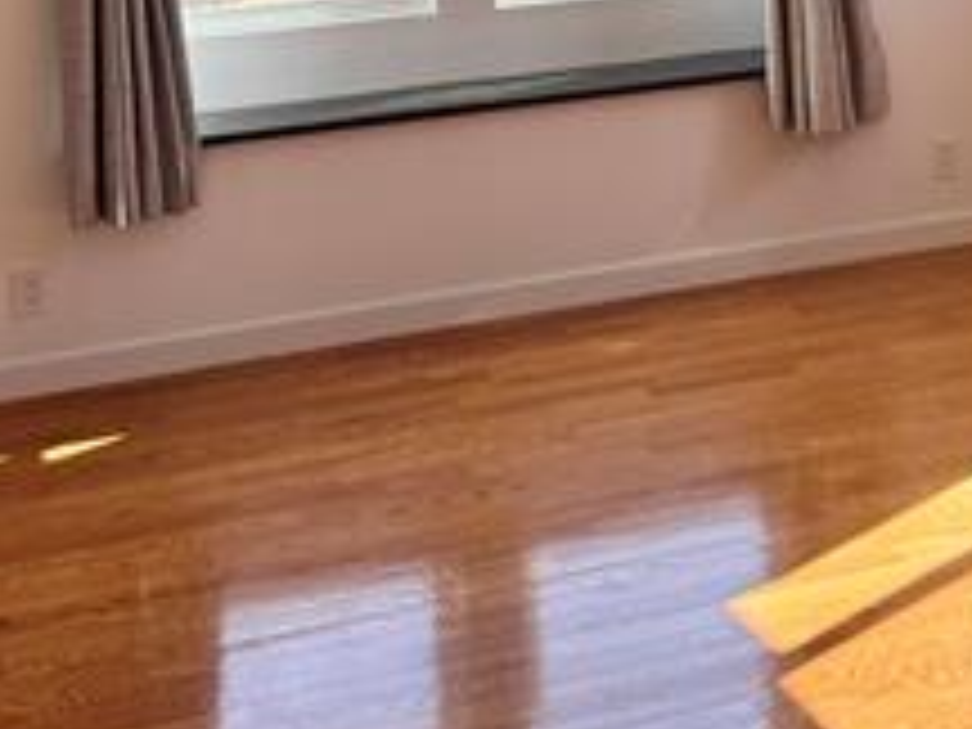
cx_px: 603
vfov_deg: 19.8
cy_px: -88
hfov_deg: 27.3
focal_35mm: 71
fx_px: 1994
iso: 64
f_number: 1.78
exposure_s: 1/230
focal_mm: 6.76
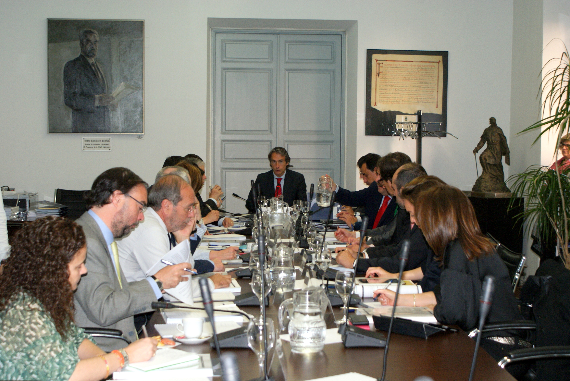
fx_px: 951
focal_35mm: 60
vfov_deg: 22.7
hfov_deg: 33.4
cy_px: 190
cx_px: 285
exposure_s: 1/60
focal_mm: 40
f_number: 5.6
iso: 400
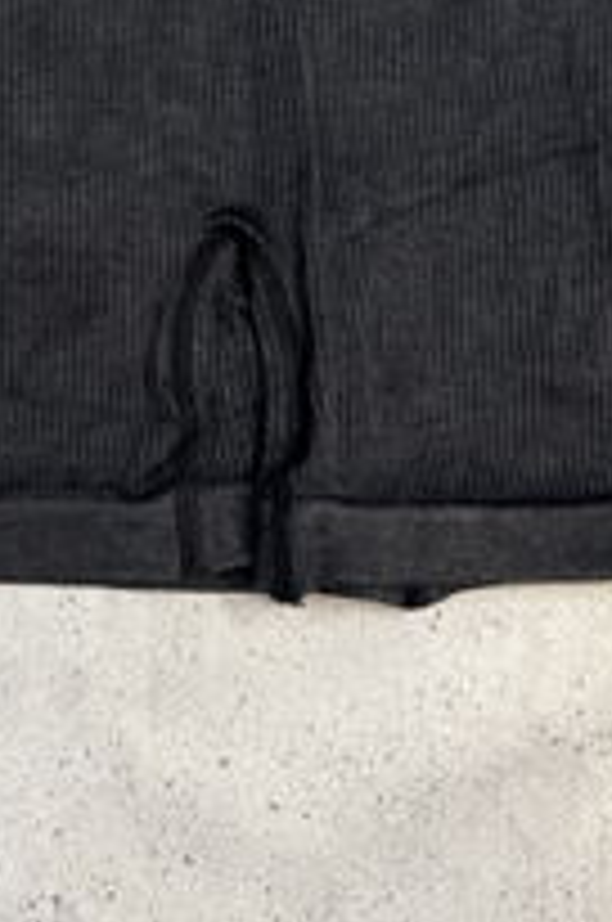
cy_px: 38
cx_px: -18
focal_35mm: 65
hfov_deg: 20.1
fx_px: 1663
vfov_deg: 29.3
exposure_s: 1/100
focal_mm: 6.76
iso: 125
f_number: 1.78
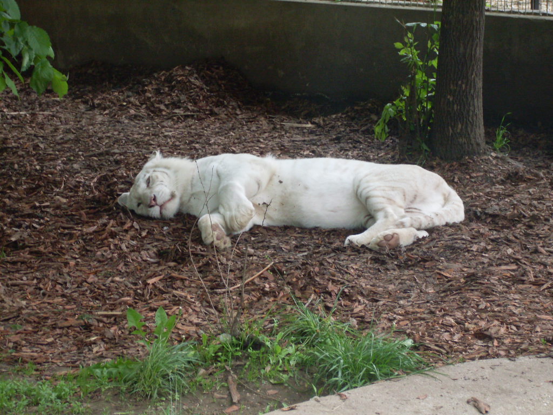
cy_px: 208
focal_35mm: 114
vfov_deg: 13.0
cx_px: 276
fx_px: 1821
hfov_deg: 17.3
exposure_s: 1/60
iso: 200
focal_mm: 18.9
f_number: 5.2
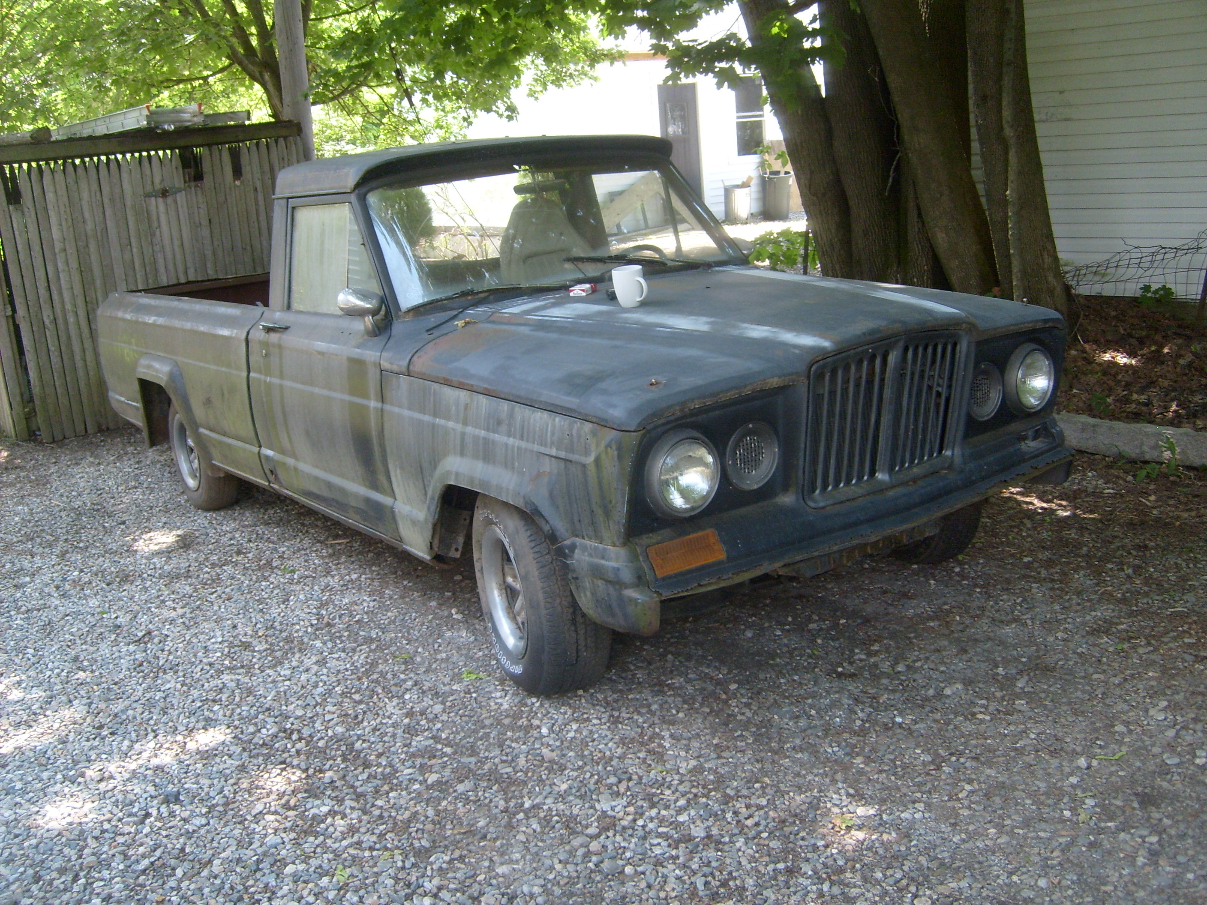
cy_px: 452
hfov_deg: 52.6
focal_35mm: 35
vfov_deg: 40.7
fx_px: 1220
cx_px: 604
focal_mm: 5.8
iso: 80
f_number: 2.8
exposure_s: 1/90
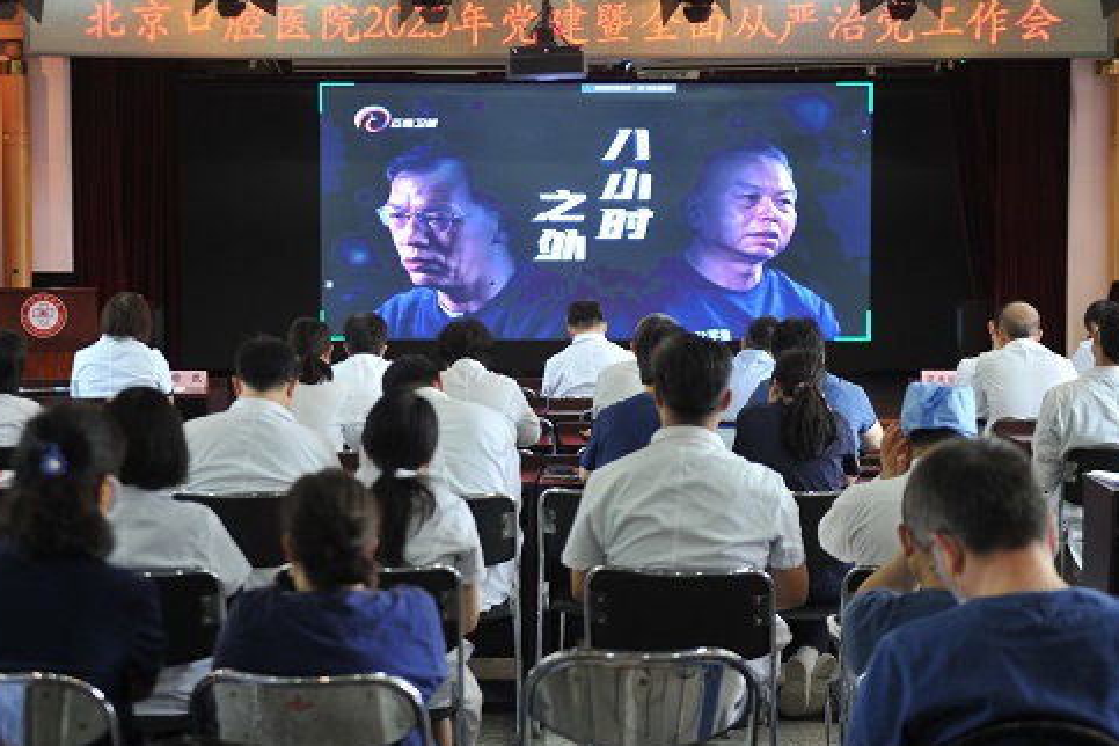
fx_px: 2393
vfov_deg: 17.7
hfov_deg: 26.3
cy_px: 330
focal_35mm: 77
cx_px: 549
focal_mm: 62
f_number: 2.8
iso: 1000
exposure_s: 1/80
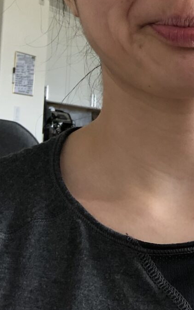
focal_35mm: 77
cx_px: 298
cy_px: 67
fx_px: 652
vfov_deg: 26.4
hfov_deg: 15.5
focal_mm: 2.87
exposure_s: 1/120
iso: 125
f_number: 2.2
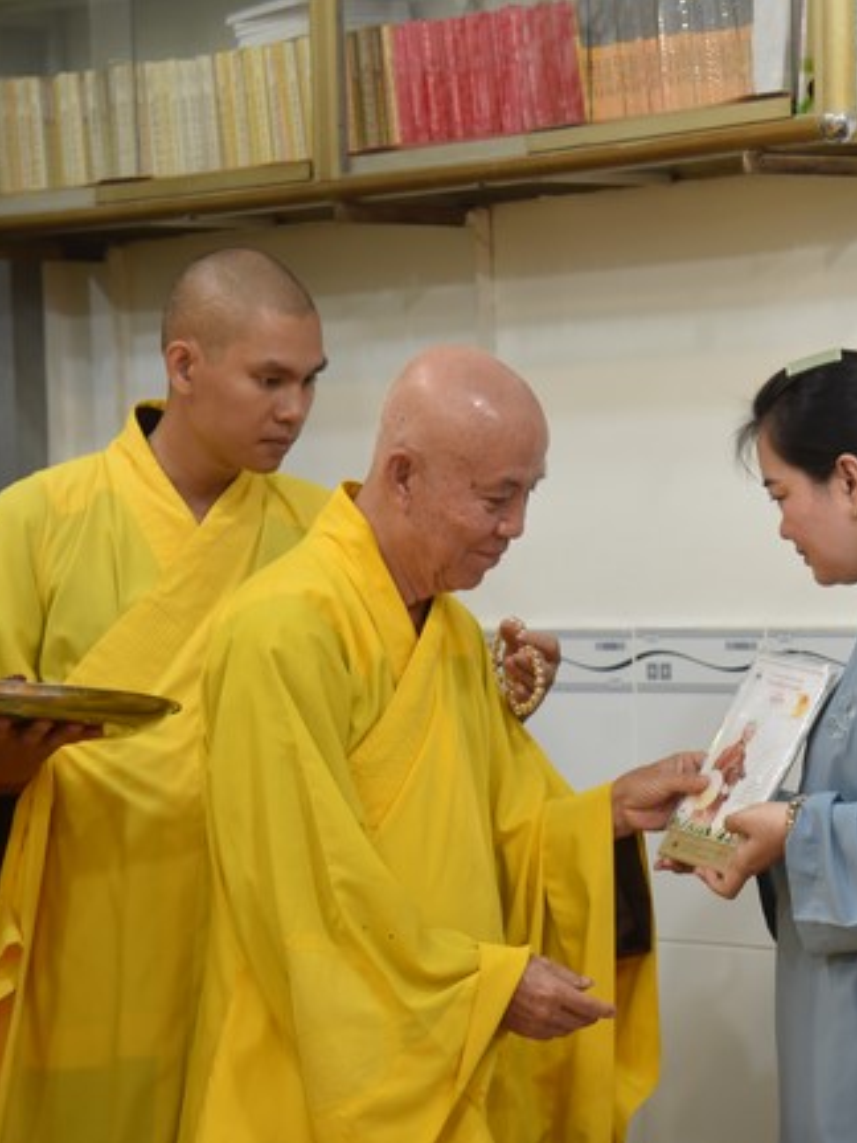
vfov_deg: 13.9
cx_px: 714
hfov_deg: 10.4
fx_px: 4687
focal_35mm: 142
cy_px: 572
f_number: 4
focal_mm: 98
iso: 1250
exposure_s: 1/125
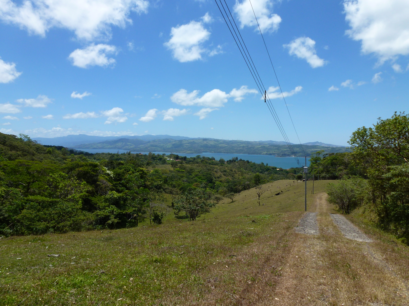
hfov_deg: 71.6
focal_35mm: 24
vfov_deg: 56.8
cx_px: 204
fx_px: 284
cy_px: 153
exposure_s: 1/1000
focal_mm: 4.3
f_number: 4
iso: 100
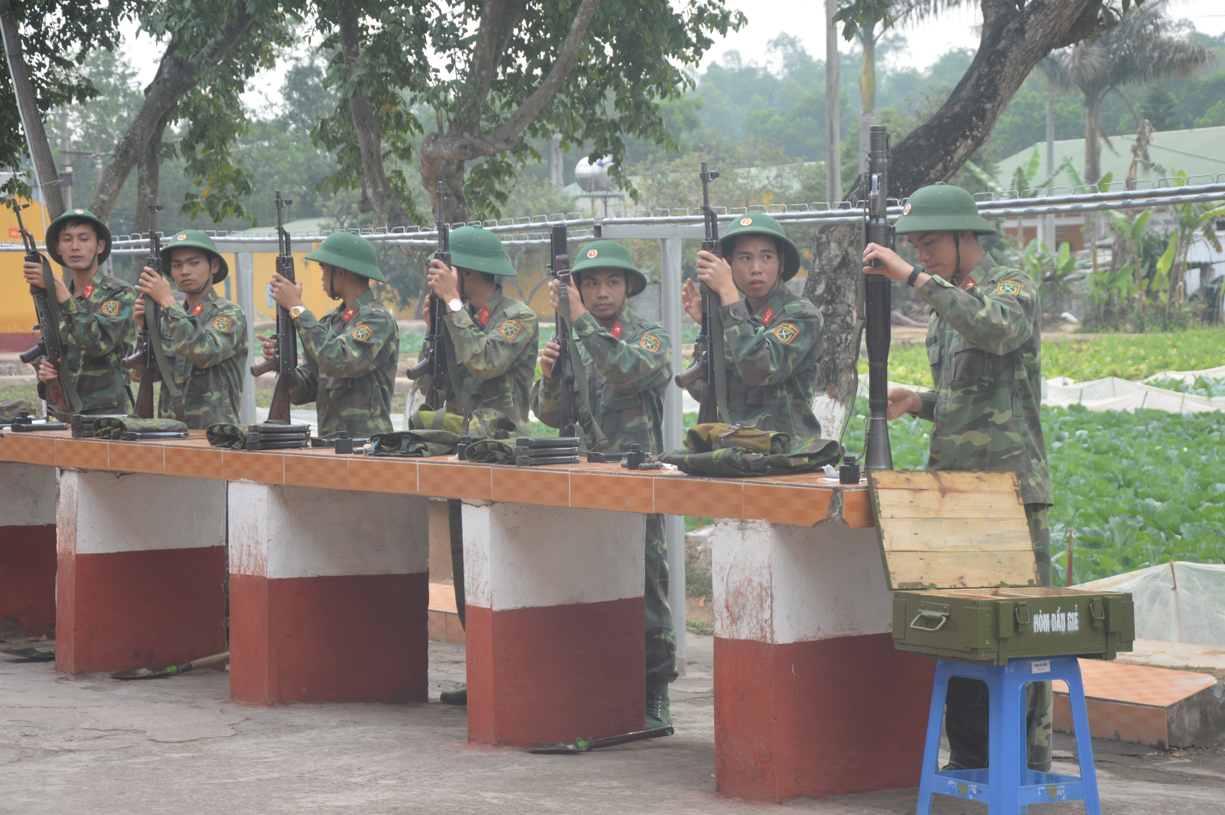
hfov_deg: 23.4
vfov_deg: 15.7
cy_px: 408
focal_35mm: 87
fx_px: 2958
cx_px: 612
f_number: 5.6
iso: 140
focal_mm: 58
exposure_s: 1/125
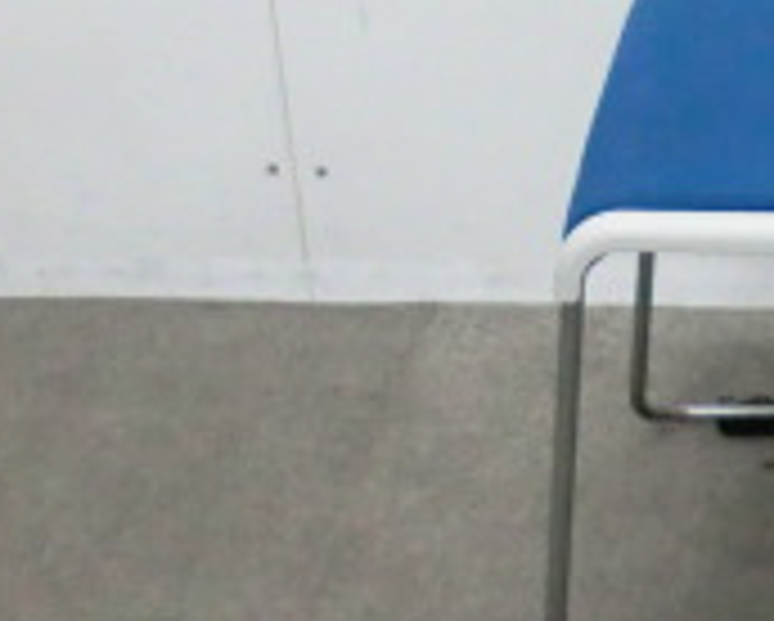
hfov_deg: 18.9
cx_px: 801
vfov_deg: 15.4
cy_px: 0
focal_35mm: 98
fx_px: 2247
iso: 500
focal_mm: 4.9
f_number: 3.2
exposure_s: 1/60
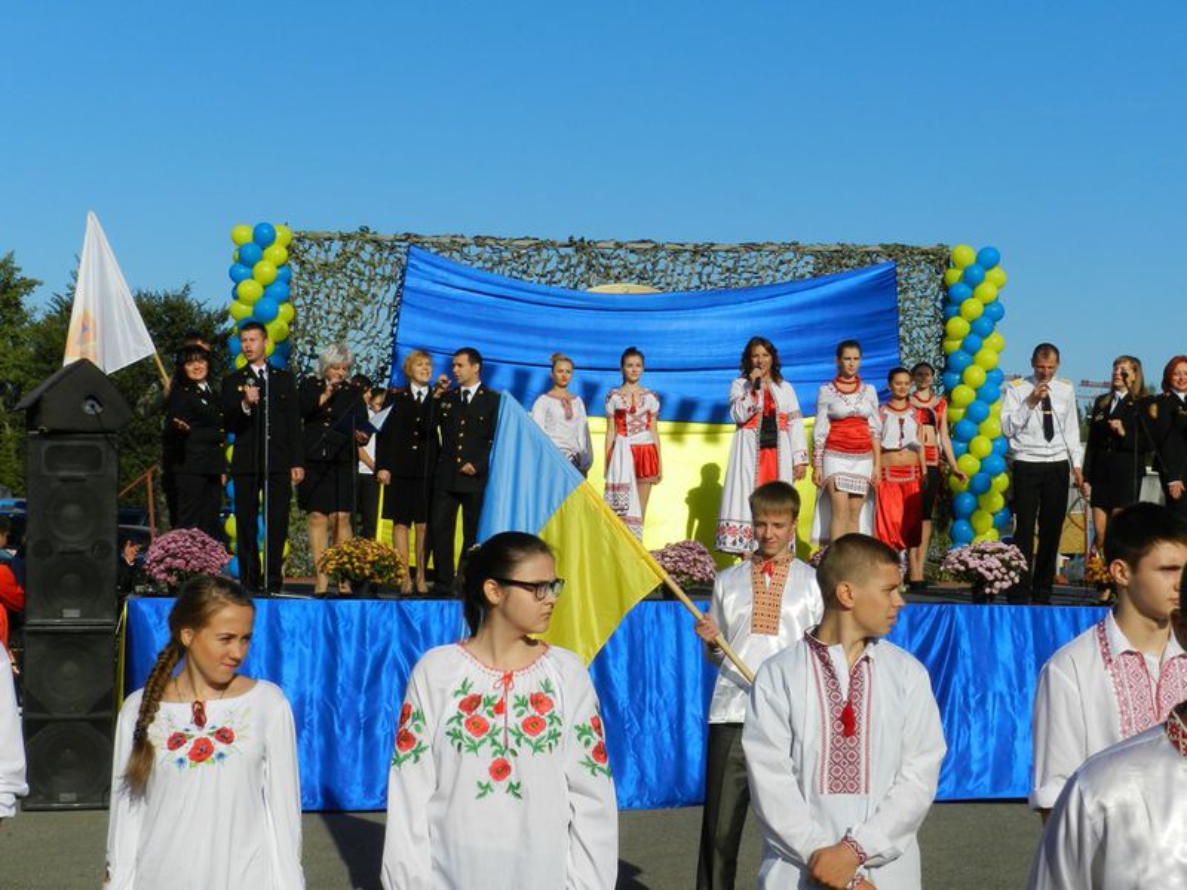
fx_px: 2057
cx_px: 594
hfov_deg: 32.2
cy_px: 445
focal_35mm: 60
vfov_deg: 24.4
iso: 160
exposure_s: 1/800
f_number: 6.3
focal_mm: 10.7
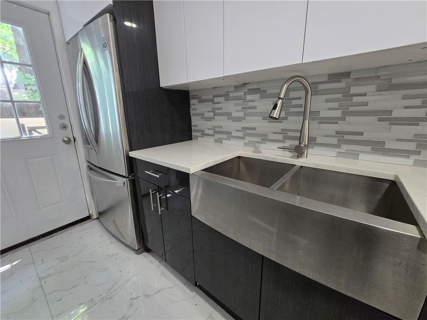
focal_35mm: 13
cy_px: 160
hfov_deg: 106.2
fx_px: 160
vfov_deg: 89.9
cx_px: 214
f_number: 2.2
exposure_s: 1/60
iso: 800
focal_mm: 2.2
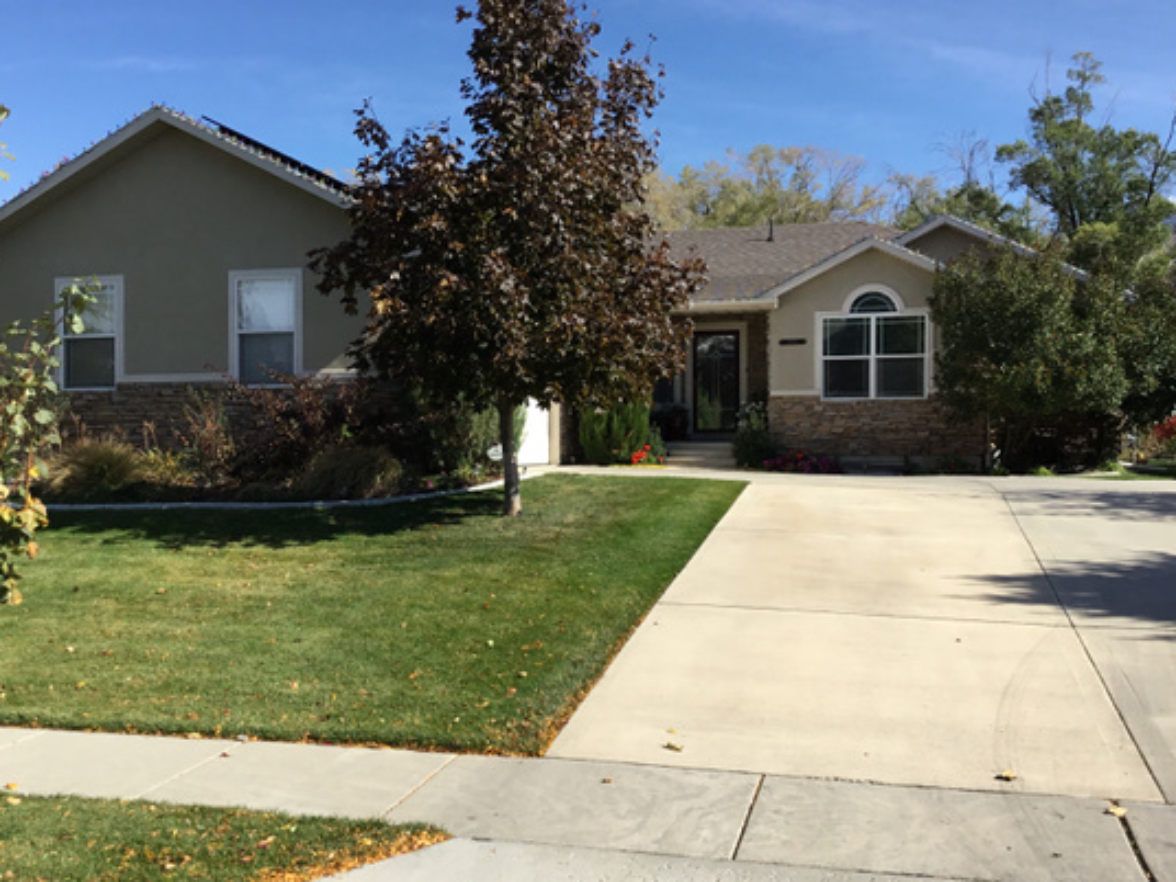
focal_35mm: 37
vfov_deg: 38.7
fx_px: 1257
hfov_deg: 50.1
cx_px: 533
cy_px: 439
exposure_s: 1/1131
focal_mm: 3.3
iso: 25
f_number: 2.4
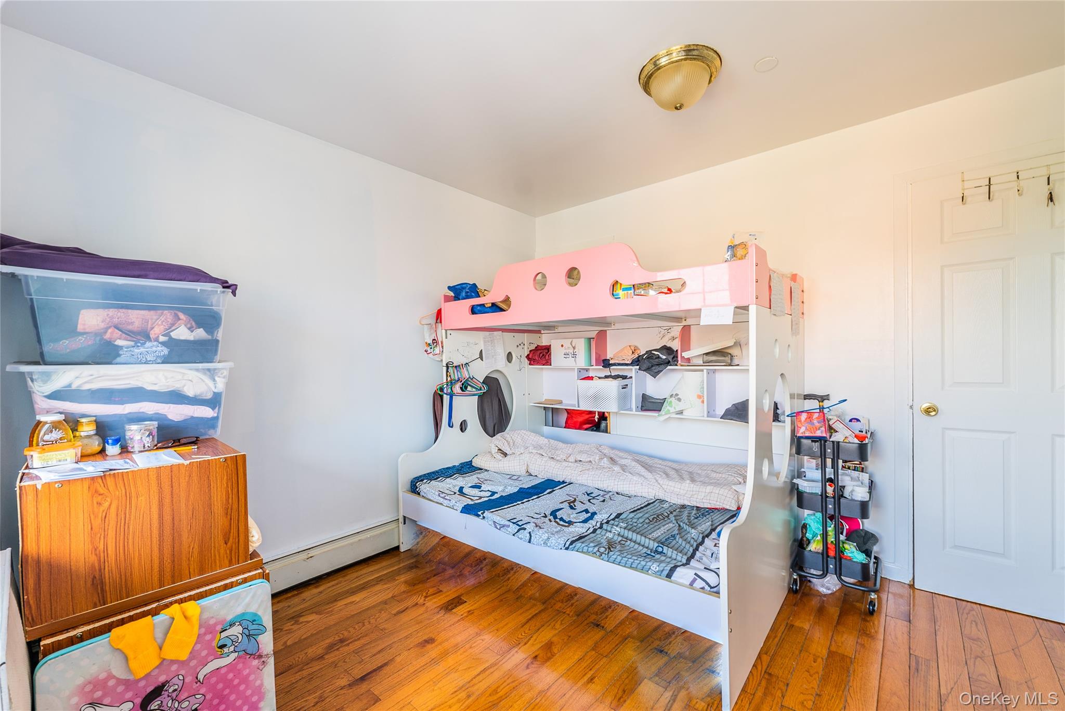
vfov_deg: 81.3
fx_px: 414
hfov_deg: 104.2
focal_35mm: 14
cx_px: 532
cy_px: 356
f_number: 5.6
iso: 40
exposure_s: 1/8
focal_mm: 14
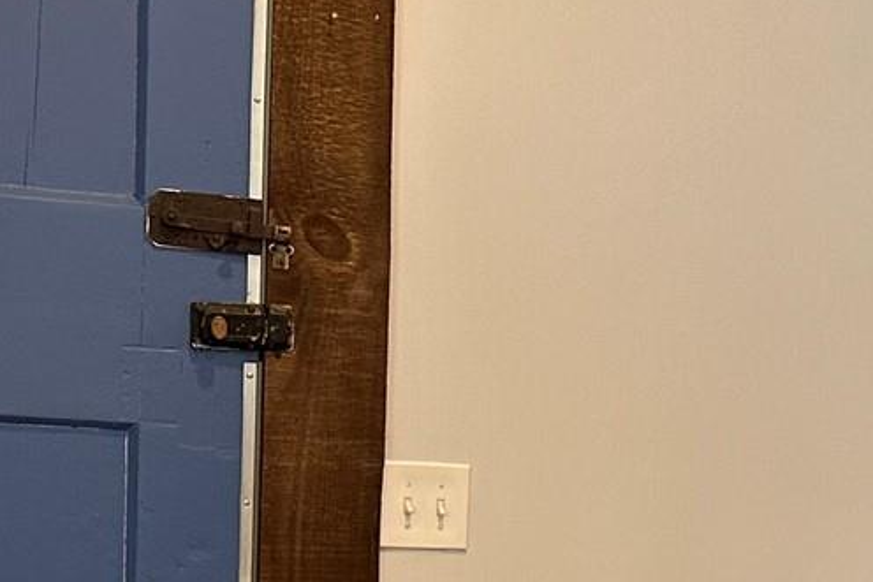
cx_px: 1141
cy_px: 710
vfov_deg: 12.9
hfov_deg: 18.4
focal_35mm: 103
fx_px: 2498
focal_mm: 6.86
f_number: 1.78
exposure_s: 1/60
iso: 160
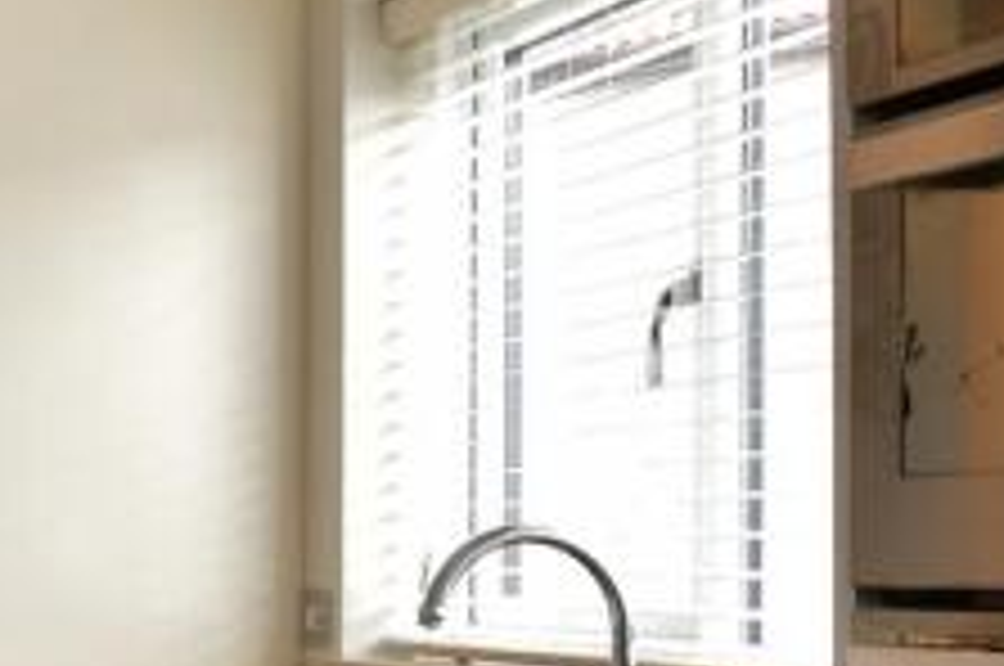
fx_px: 1922
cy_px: 578
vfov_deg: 19.4
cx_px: -522
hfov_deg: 23.3
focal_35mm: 69
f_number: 8
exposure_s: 1/5
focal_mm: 10
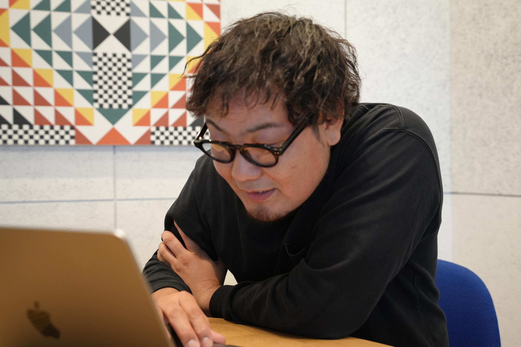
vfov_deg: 33.4
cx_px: 260
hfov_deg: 48.5
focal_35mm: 40
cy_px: 174
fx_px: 579
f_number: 4
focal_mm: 40
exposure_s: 1/160
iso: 3200
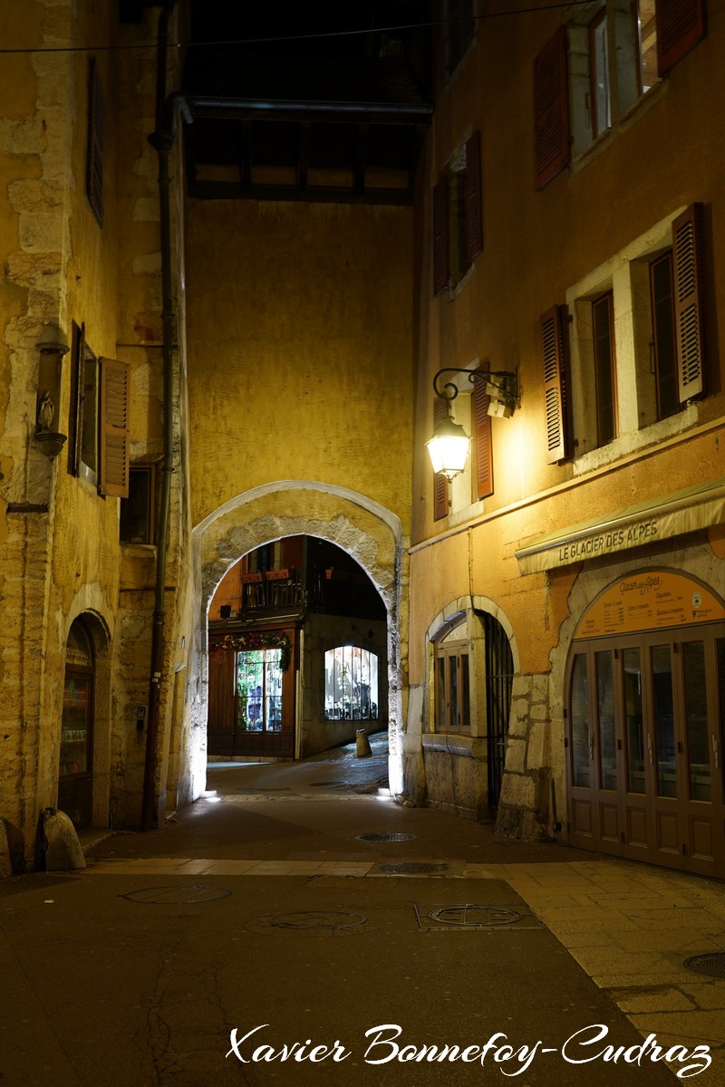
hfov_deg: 35.1
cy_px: 544
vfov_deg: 50.7
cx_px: 362
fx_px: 1148
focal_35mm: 38
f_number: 5
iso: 800
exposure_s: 1/6
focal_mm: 38
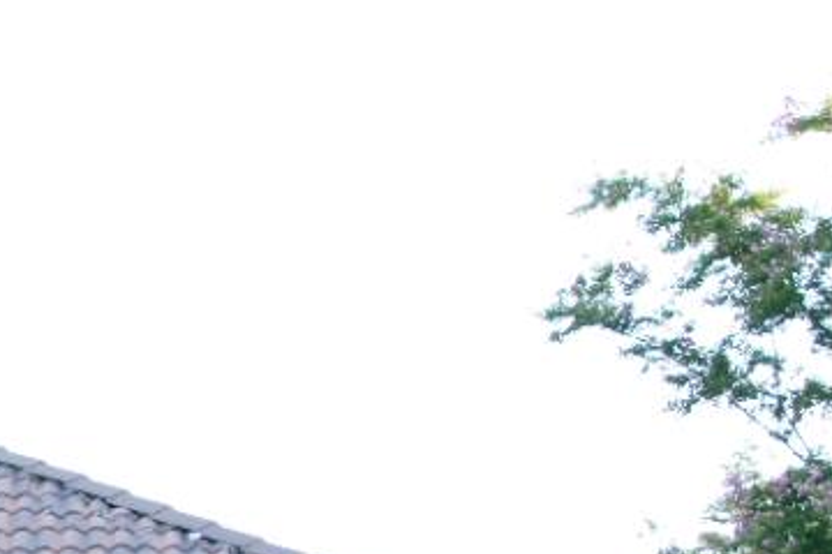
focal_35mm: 150
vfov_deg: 9.1
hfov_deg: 12.5
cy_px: 630
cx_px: -647
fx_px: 3466
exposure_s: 1/60
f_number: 4
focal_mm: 24
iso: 160
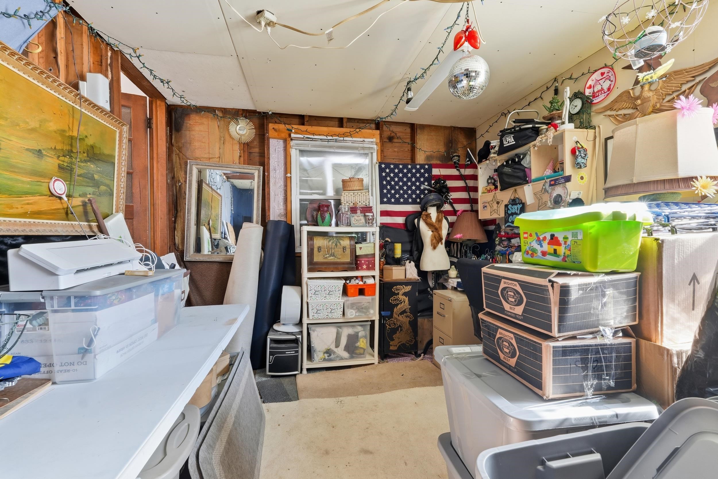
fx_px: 299
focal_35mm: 15
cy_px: 240
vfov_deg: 77.3
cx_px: 359
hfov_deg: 100.4
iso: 250
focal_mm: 10
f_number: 10
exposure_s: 1/13
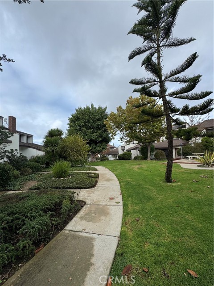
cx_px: 107
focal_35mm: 14
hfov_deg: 85.7
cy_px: 143
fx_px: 115
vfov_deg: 102.1
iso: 40
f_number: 2.2
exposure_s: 1/980
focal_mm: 2.22
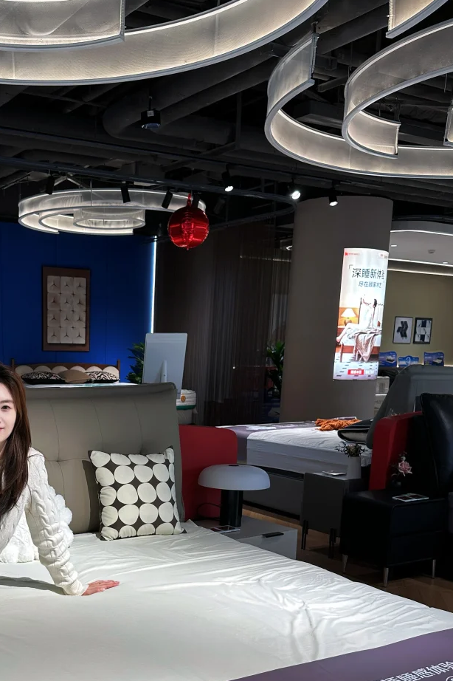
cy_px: 509
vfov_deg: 47.7
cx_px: 100
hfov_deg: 33.3
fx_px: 737
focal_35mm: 39
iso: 64
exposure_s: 1/114
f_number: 1.78
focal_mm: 6.86
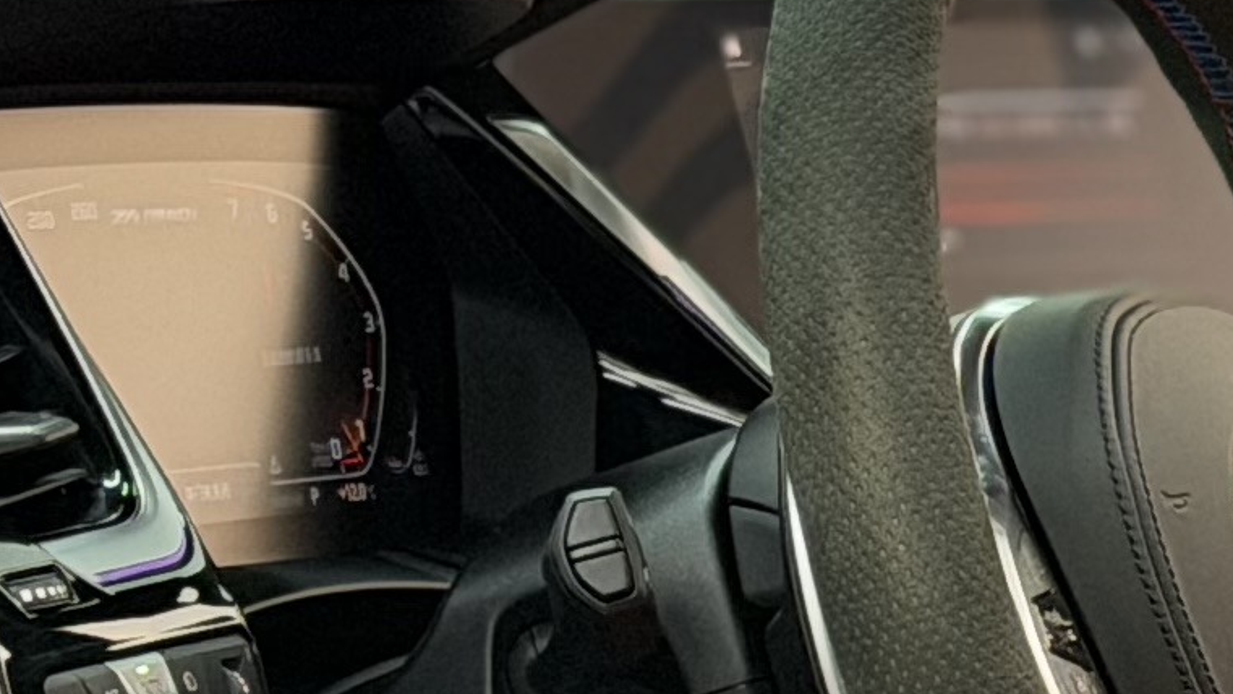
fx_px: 9056
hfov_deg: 7.7
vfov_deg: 4.4
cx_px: 1367
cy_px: 793
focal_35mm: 277
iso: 250
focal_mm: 6.76
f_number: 1.78
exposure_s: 1/50
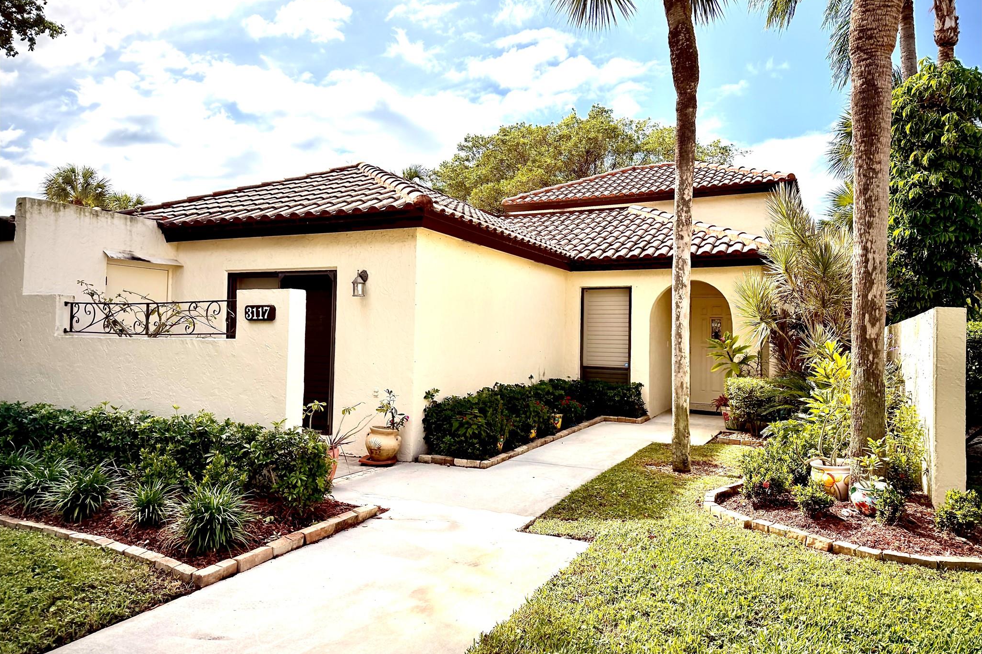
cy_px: 317
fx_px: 682
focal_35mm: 25
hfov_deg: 71.5
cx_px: 491
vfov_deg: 51.3
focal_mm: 6.76
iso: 100
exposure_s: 1/3021
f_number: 1.78
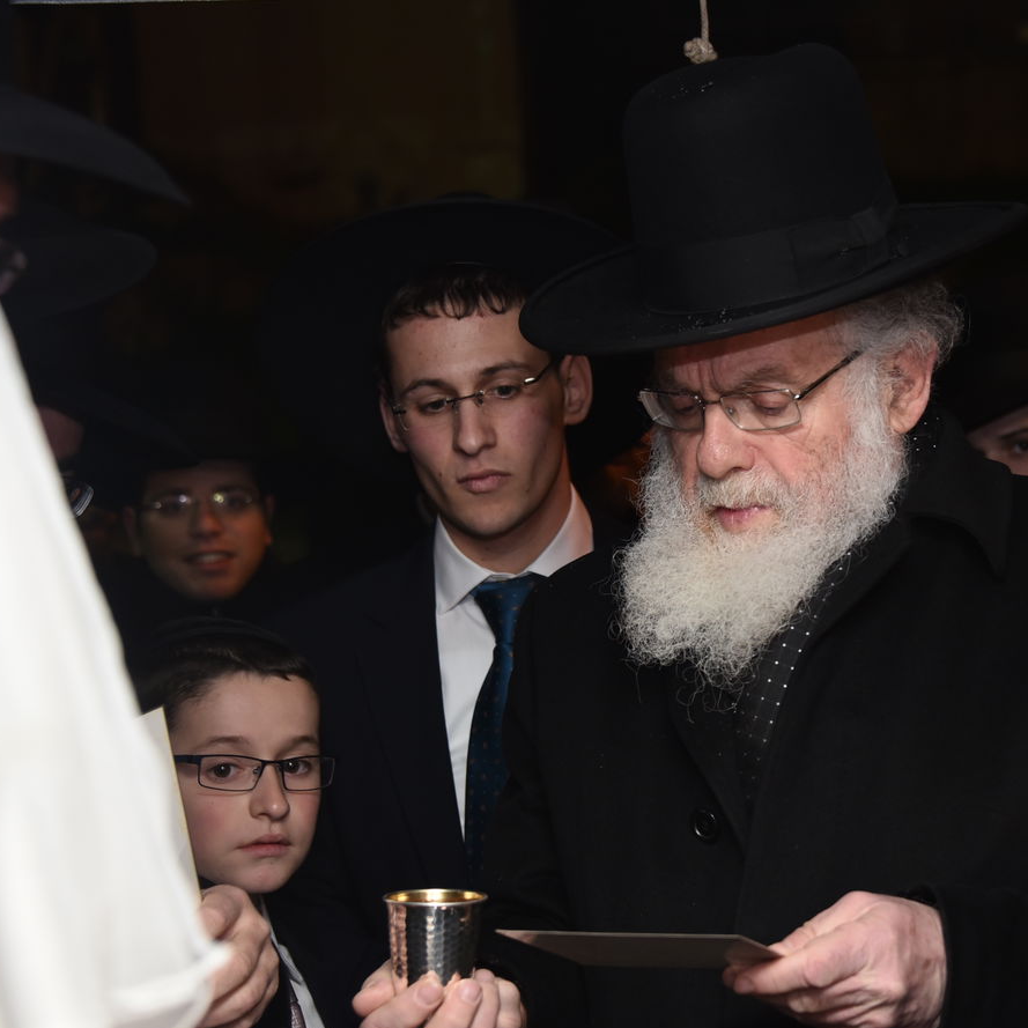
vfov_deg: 19.1
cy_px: 521
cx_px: 756
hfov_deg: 19.0
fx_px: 3057
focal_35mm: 91
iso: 1000
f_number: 5
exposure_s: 1/60
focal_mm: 68
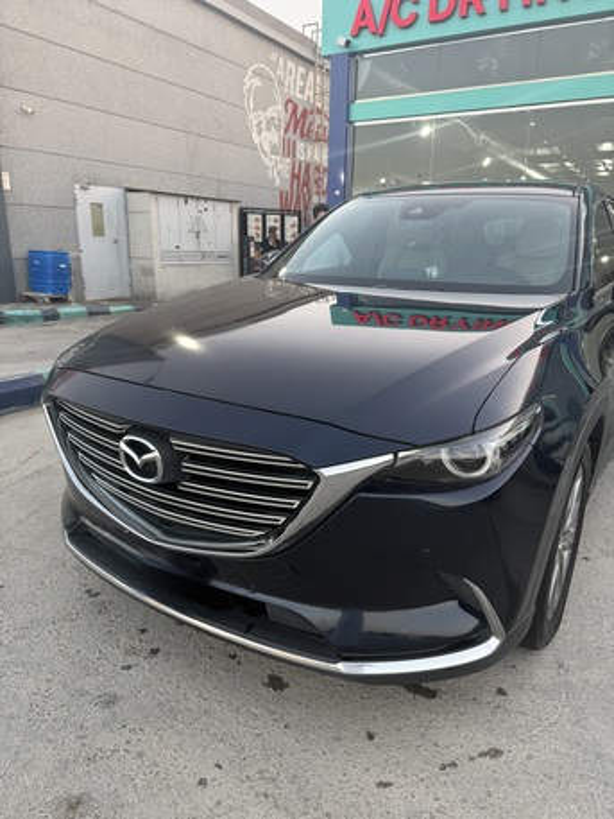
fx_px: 567
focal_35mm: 24
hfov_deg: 56.8
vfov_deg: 71.6
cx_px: 307
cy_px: 410
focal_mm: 6.76
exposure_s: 1/120
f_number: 1.78
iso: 80
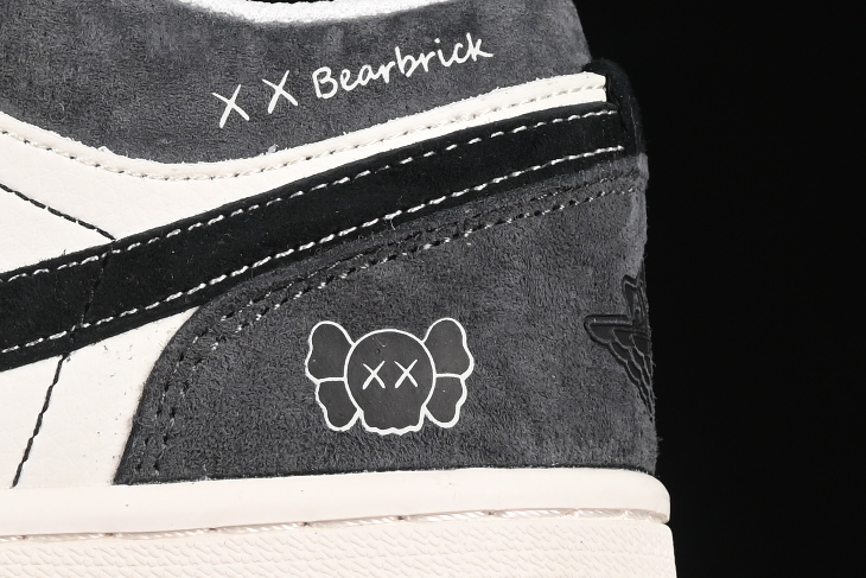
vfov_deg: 4.8
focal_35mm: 286
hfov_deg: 7.1
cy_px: 45
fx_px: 6881
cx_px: -405
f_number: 7.1
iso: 160
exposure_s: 1/80
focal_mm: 50
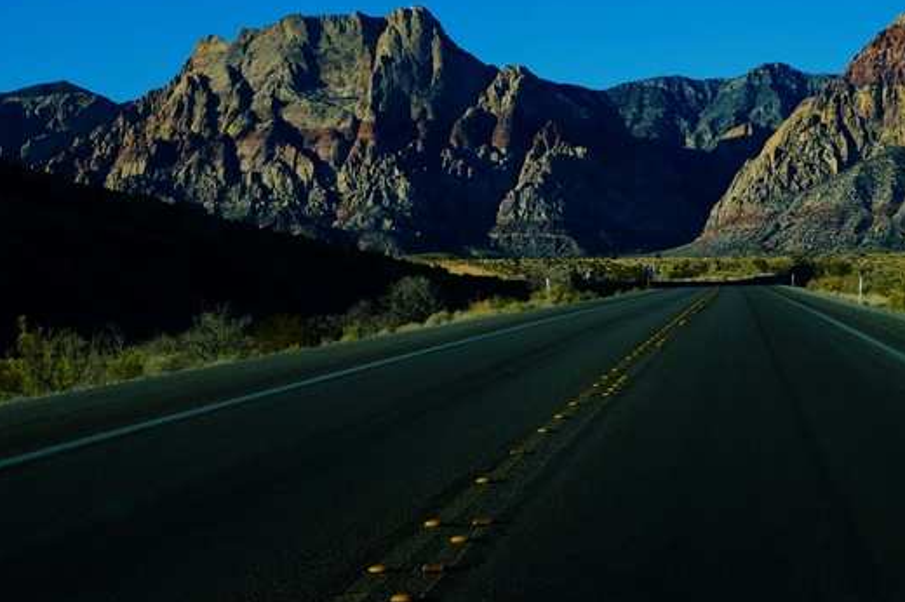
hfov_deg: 27.8
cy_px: 195
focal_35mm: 71
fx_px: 1784
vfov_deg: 19.1
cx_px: 750
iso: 800
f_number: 11
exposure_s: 1/1200
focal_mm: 27
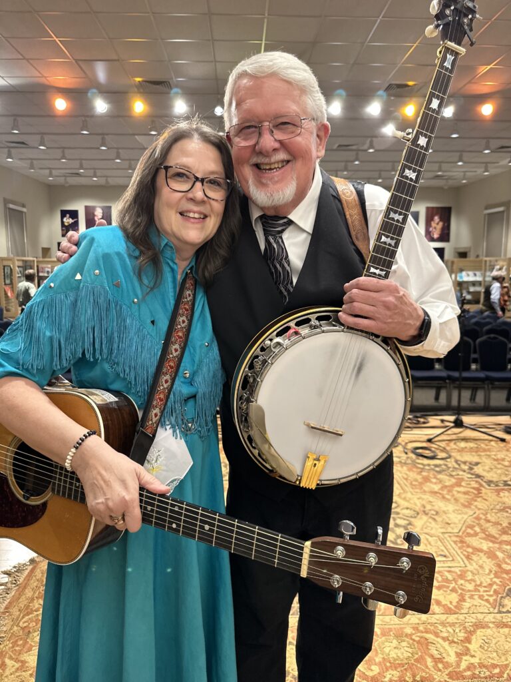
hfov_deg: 56.8
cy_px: 341
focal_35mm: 24
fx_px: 472
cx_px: 256
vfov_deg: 71.6
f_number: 1.78
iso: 320
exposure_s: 1/60
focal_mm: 6.86
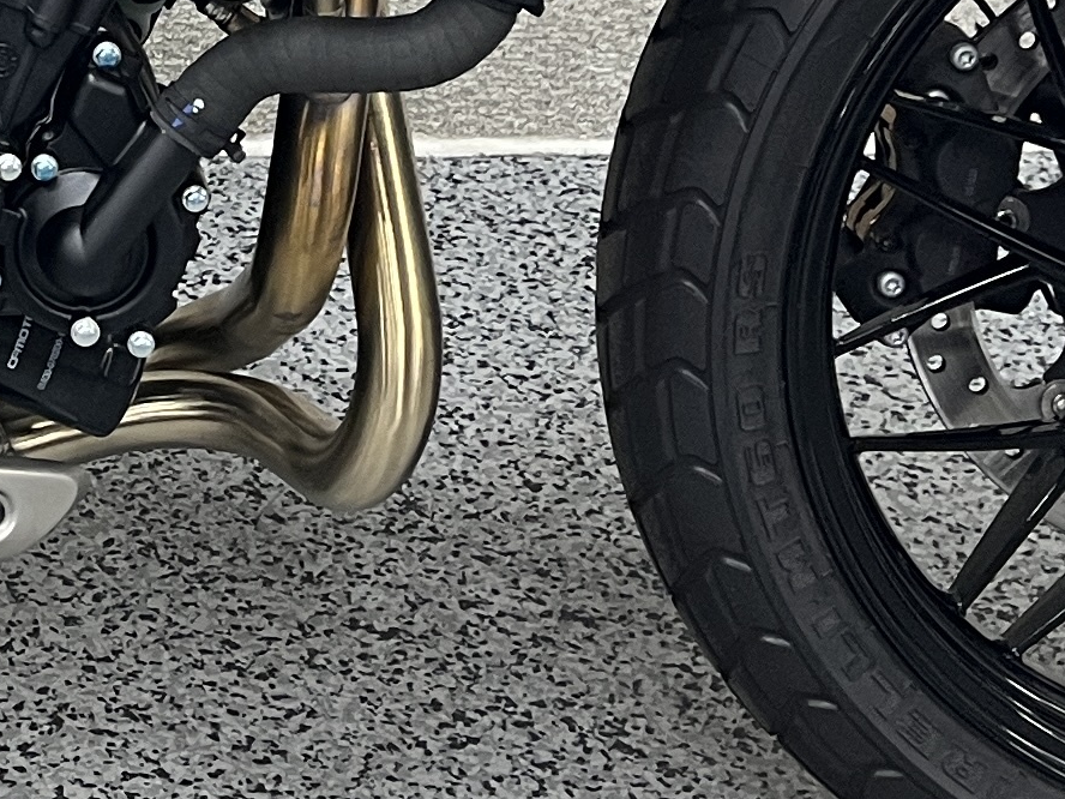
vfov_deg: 11.9
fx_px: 3630
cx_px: -381
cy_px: -428
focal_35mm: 118
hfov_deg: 15.7
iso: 80
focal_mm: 5.1
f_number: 1.6
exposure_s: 1/60
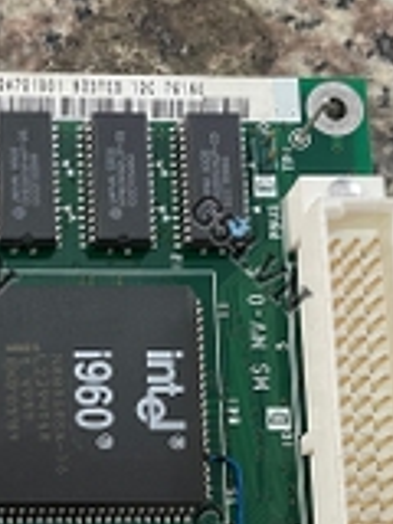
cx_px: -59
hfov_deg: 18.1
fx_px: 1181
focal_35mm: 78
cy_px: 534
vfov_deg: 23.9
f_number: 1.6
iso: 320
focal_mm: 4.2
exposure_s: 1/50
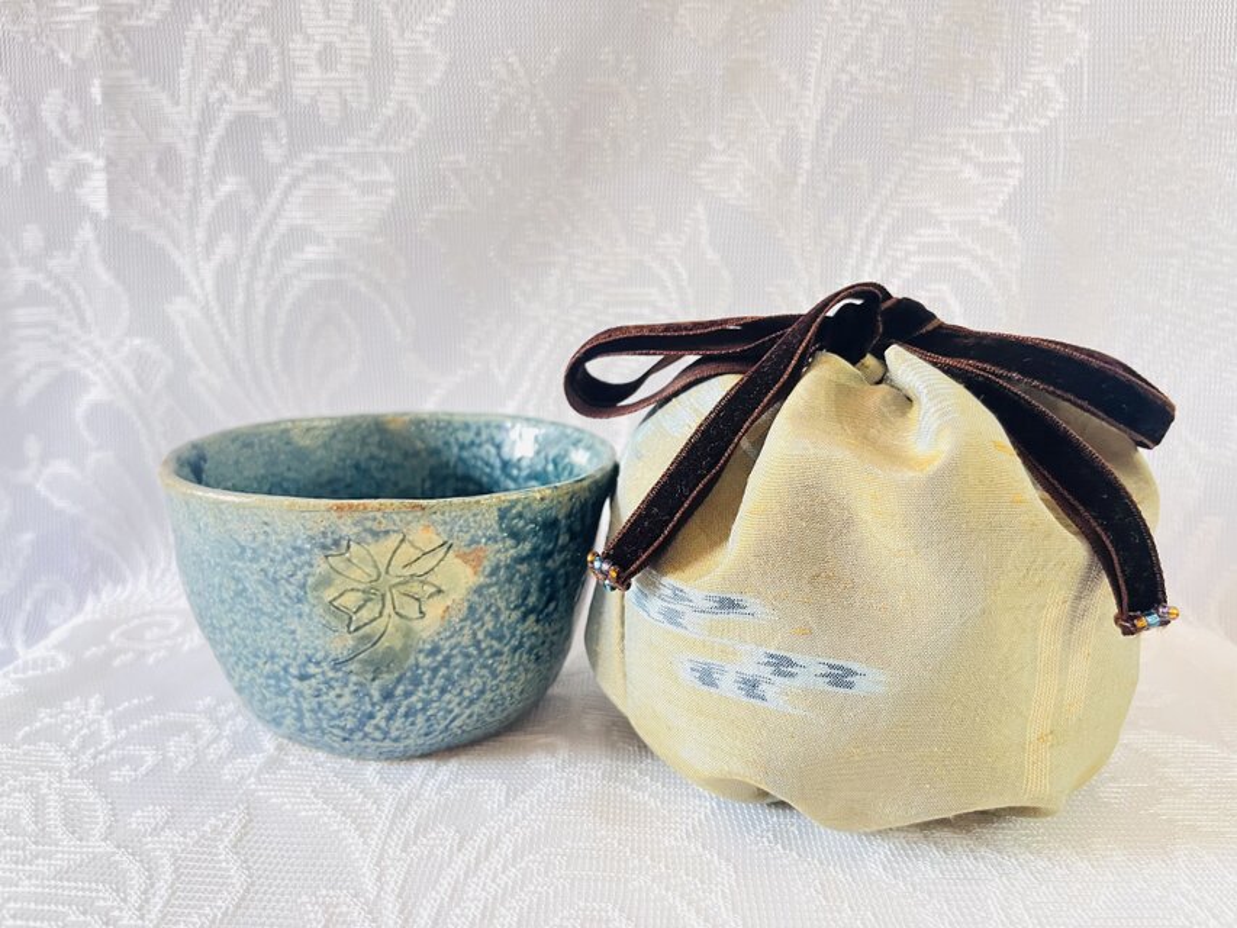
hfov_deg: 67.3
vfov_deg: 53.1
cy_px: 464
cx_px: 618
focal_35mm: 26
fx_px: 929
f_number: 1.6
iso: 500
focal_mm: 5.1
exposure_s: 1/33
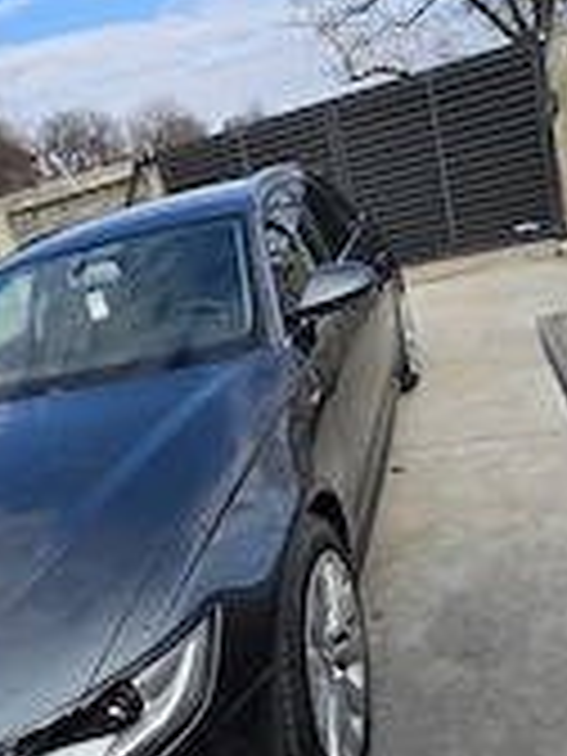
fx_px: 677
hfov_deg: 44.9
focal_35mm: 31
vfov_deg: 58.3
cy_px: 400
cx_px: 202
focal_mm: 2.2
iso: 40
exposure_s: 1/1087
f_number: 1.9
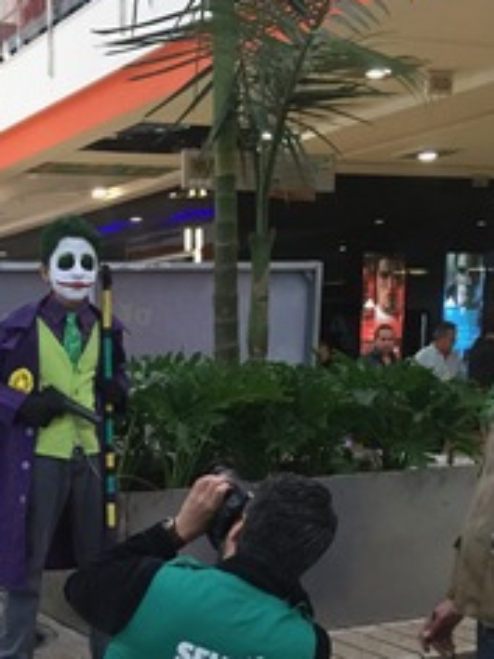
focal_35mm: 59
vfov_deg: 30.7
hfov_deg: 24.1
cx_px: 45
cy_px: 634
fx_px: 1123
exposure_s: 1/30
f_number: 2.2
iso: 160
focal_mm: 4.15
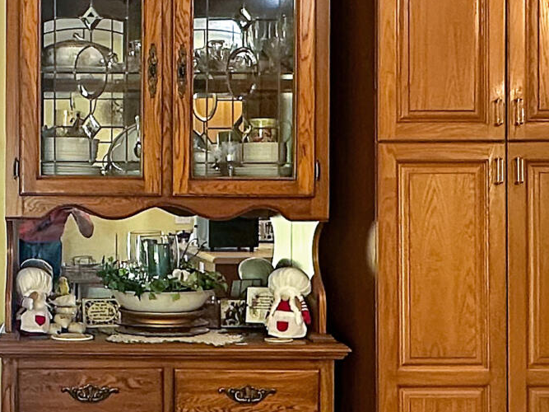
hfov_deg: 29.4
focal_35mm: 63
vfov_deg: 23.2
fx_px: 999
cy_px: 264
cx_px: 46
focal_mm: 2.22
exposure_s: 1/60
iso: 200
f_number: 2.2
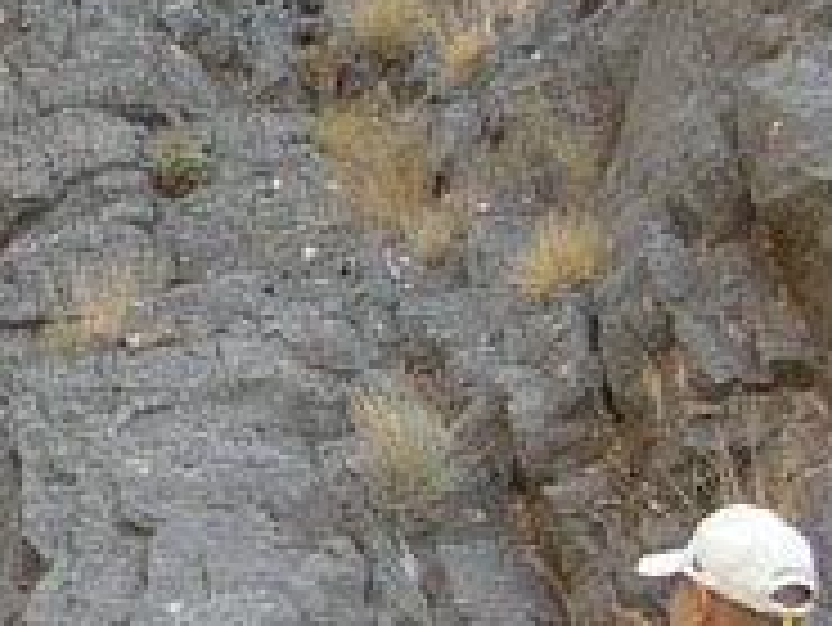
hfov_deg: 12.0
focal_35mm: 151
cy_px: 498
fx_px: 3632
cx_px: -657
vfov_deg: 9.8
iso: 50
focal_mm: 5.8
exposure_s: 1/148
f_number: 2.8
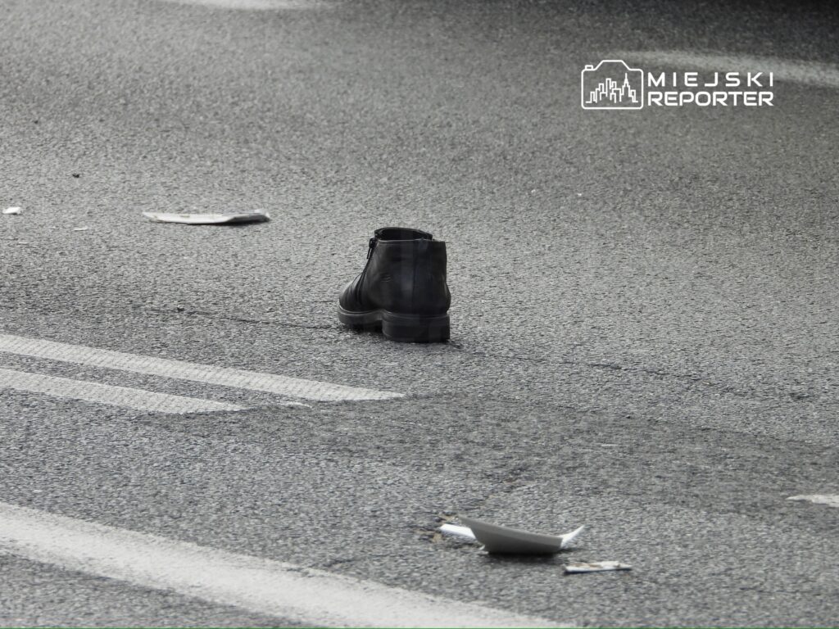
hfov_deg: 3.5
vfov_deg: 2.6
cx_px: 420
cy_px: 314
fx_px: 13743
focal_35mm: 567
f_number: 5
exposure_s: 1/250
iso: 160
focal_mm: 102
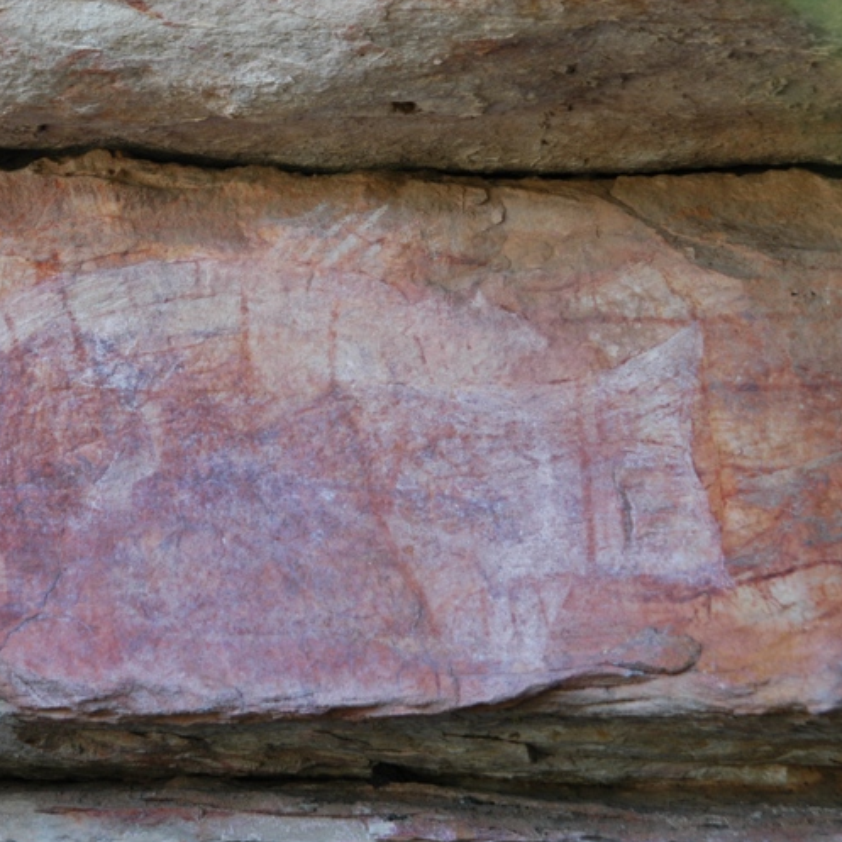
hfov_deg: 11.0
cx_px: 274
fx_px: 4348
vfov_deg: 11.1
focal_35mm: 158
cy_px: 422
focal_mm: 82
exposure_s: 1/100
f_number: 7.1
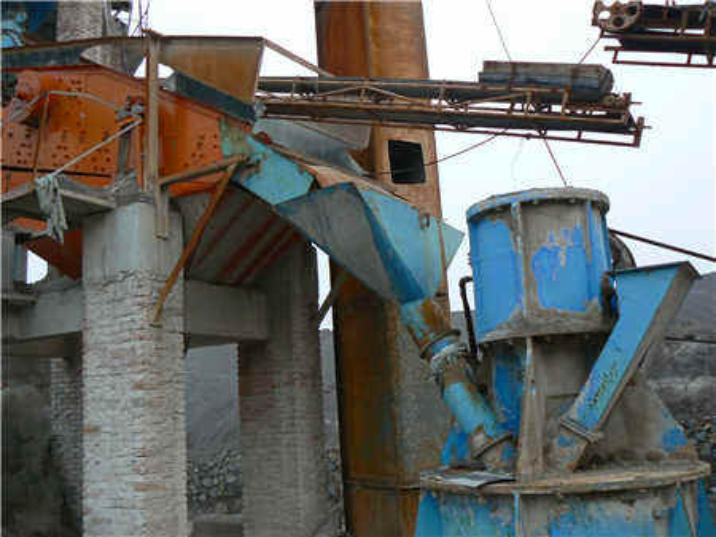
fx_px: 744
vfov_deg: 39.6
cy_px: 268
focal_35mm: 36
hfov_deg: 51.4
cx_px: 358
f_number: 2.8
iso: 100
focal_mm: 6
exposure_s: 1/30
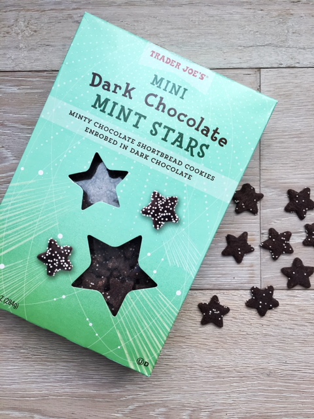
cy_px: 210
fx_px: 351
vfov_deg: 61.7
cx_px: 157
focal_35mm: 29
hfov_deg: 48.2
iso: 40
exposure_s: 1/120
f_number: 2.2
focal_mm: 4.15
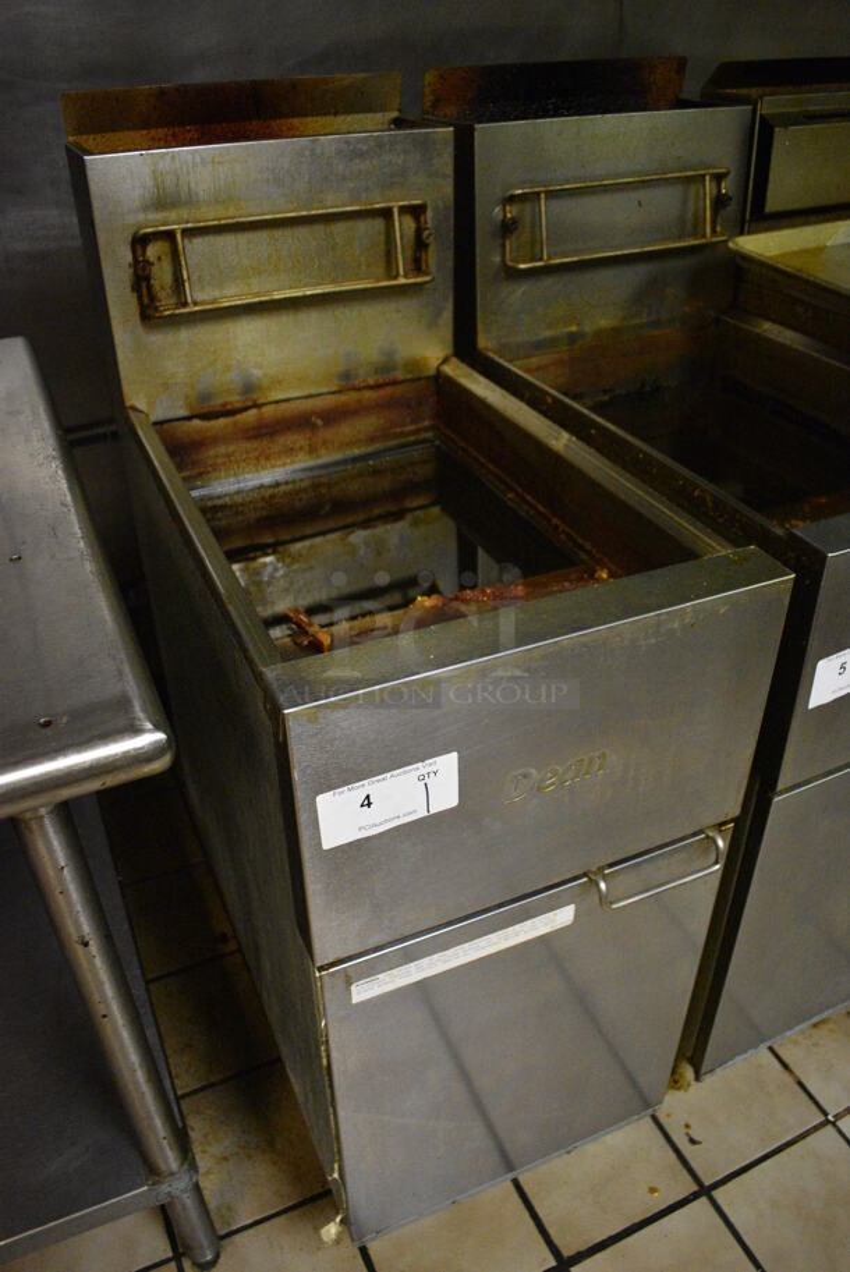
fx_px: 955
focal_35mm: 27
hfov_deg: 48.0
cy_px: 636
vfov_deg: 67.3
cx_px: 425
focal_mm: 18
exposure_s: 1/125
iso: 5600
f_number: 3.5
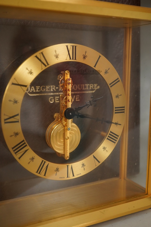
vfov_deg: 43.6
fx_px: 283
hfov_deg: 29.9
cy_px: 114
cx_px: 76
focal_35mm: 45
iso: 1250
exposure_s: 1/125
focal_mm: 30
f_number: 7.1
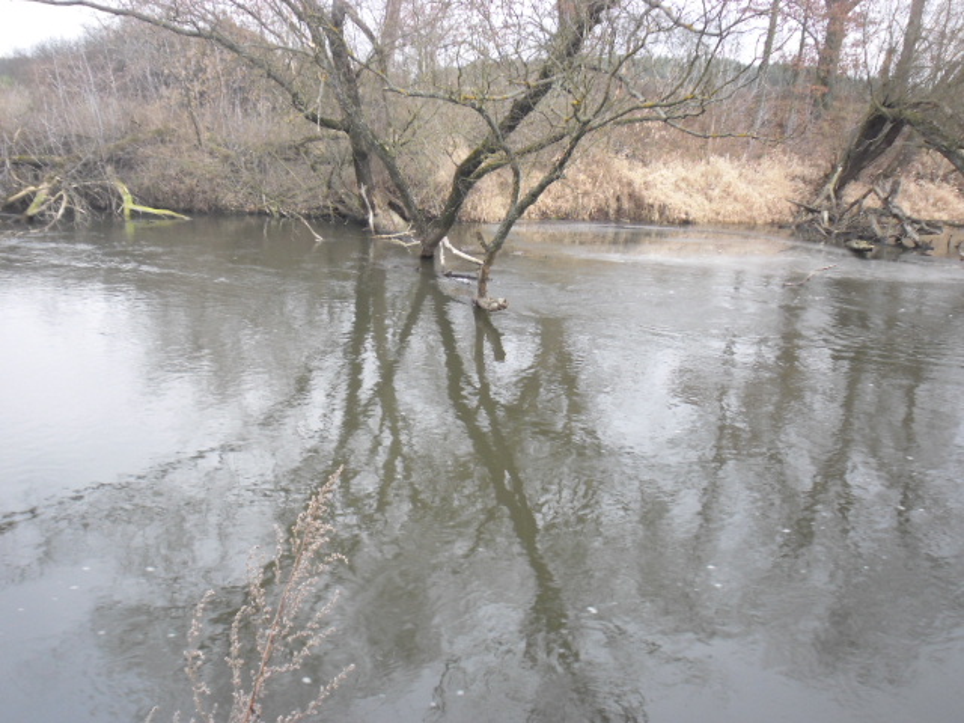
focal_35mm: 32
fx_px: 891
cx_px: 482
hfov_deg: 56.8
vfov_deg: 44.2
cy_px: 362
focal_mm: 5.8
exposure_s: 1/26
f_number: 3.1
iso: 100
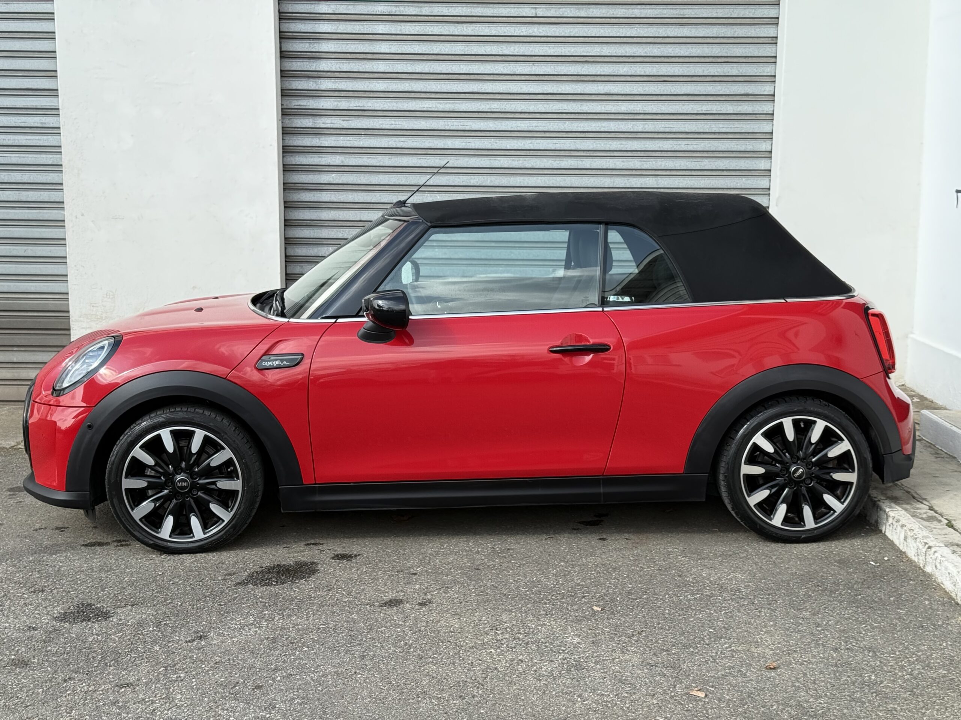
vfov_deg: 30.3
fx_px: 1333
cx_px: 480
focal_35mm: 48
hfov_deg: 39.7
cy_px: 360
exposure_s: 1/1543
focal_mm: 6.76
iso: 100
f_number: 1.78
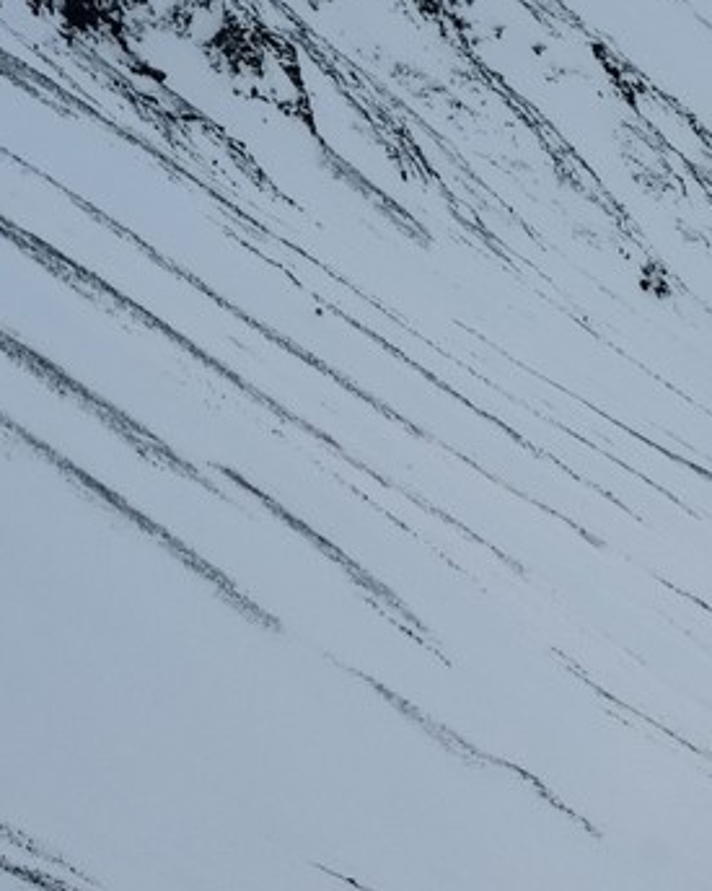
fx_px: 22979
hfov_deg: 1.8
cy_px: -420
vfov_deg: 2.2
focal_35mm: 872
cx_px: 1875
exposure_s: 1/250
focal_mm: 200
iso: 400
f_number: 8
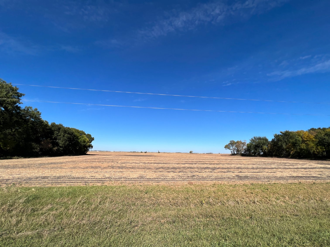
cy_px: 124
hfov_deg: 106.2
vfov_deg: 89.9
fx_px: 124
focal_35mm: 13
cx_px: 165
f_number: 1.8
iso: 32
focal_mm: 1.57
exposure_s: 1/2874
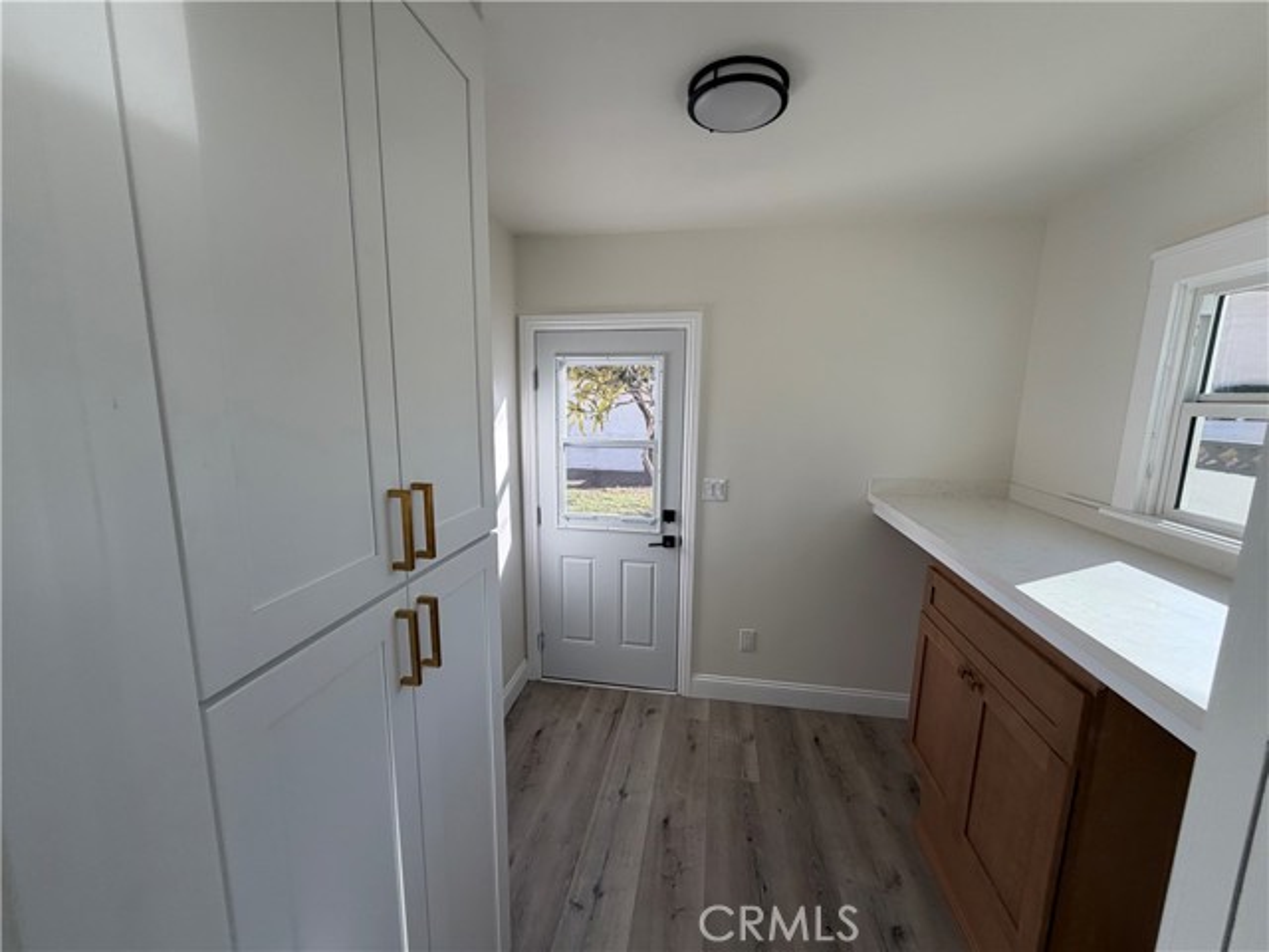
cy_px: 476
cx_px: 634
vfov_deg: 85.7
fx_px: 513
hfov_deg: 102.1
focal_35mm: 14
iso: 50
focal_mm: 2.22
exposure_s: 1/220
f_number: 2.2
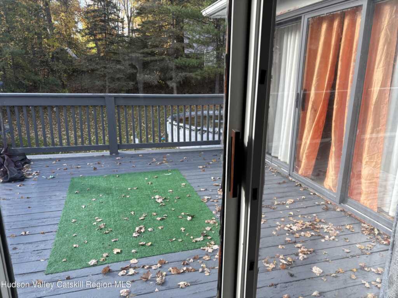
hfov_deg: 67.3
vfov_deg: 53.1
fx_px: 299
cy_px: 149
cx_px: 199
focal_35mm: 26
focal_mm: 5.96
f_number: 1.6
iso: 40
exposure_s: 1/285
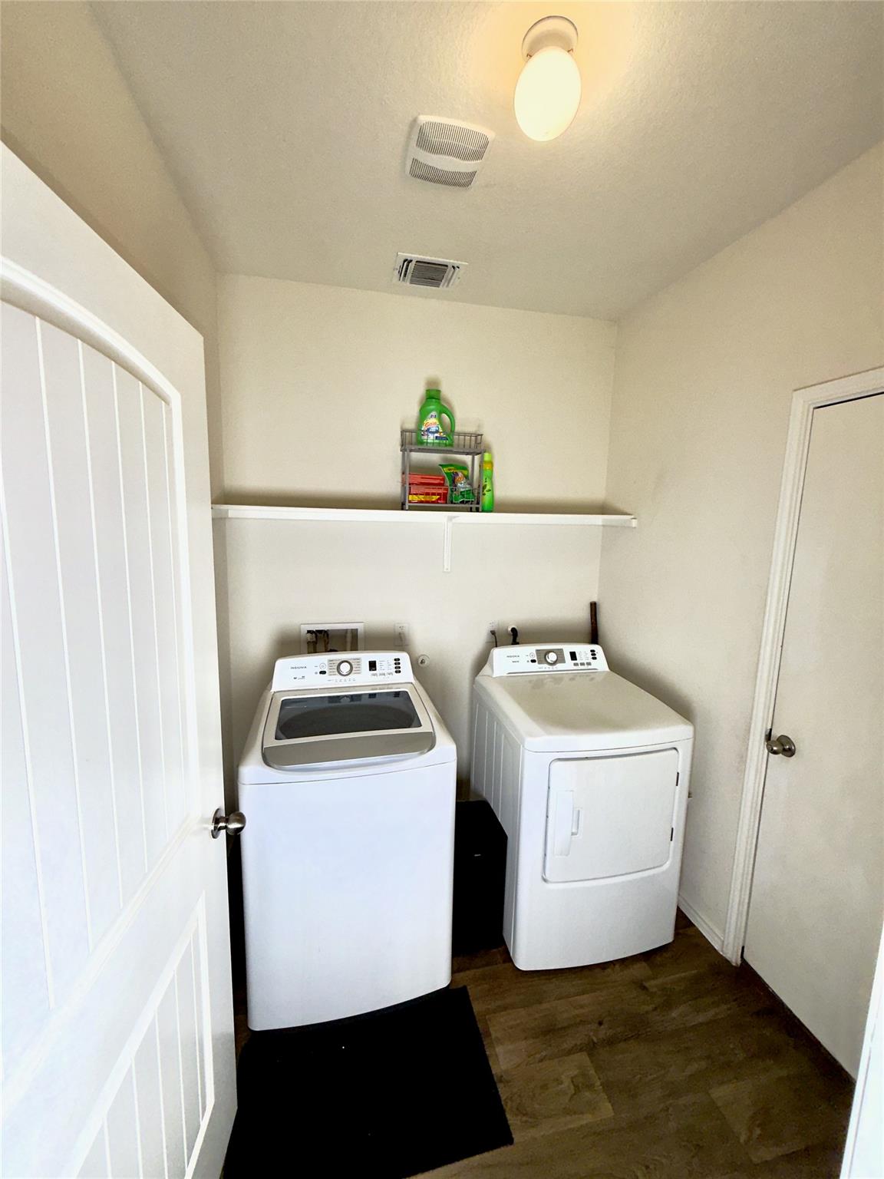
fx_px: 477
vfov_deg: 102.1
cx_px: 442
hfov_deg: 85.7
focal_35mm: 14
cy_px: 590
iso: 25
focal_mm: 2.22
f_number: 2.2
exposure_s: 1/120
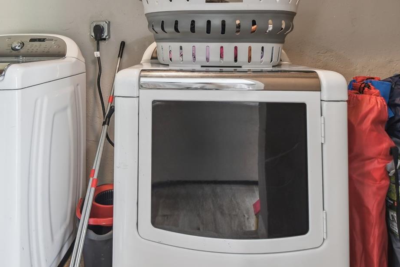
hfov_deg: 69.0
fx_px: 289
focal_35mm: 26
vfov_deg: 46.7
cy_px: 50
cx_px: 170
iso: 100
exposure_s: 1/1.67
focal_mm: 10
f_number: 7.1
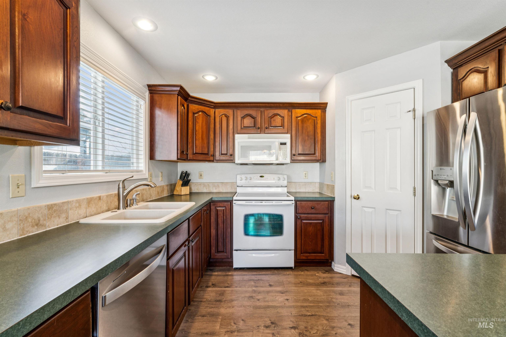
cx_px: 253
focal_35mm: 16
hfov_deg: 97.1
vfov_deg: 74.1
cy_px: 168
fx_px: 223
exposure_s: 1/6
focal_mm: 15.9
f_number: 13
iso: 400
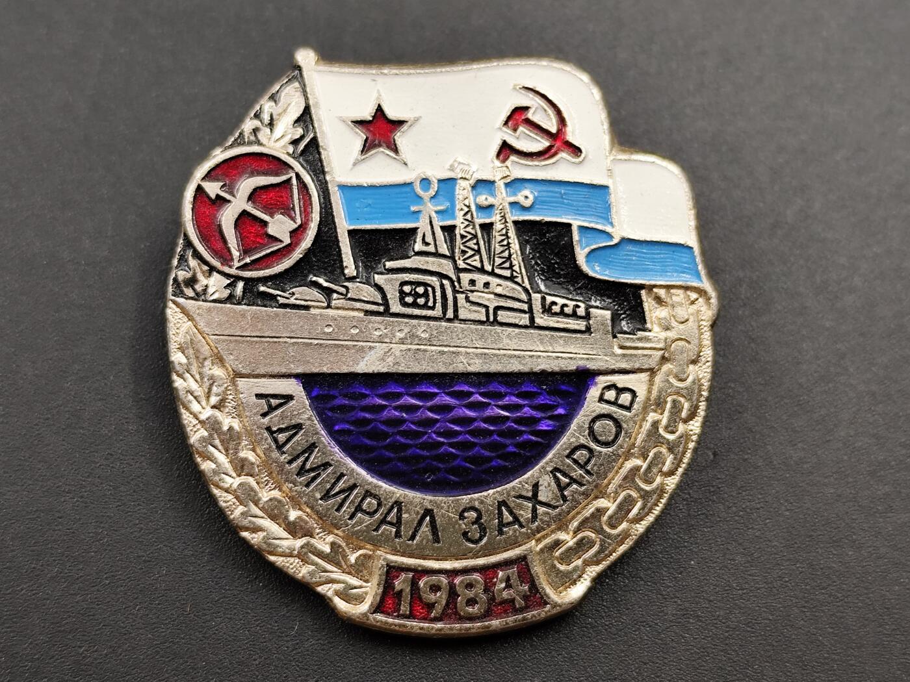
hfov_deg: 27.8
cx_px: 455
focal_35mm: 70
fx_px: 1840
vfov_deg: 21.0
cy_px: 341
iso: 100
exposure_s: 1/100
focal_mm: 6.14
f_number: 1.65
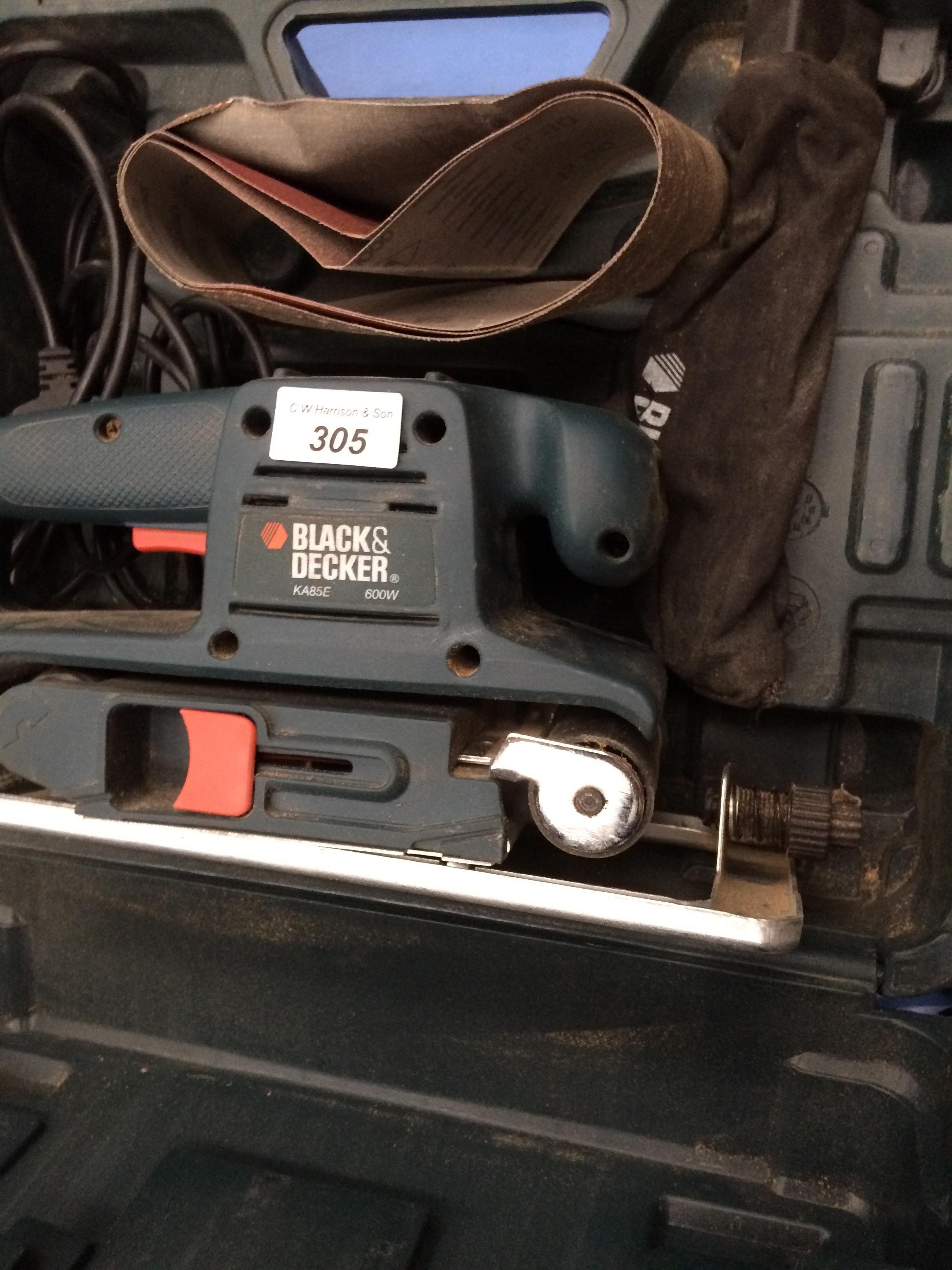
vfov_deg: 61.7
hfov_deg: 48.2
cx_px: 476
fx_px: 1063
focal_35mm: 29
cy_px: 635
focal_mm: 4.15
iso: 320
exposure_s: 1/20
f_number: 2.2
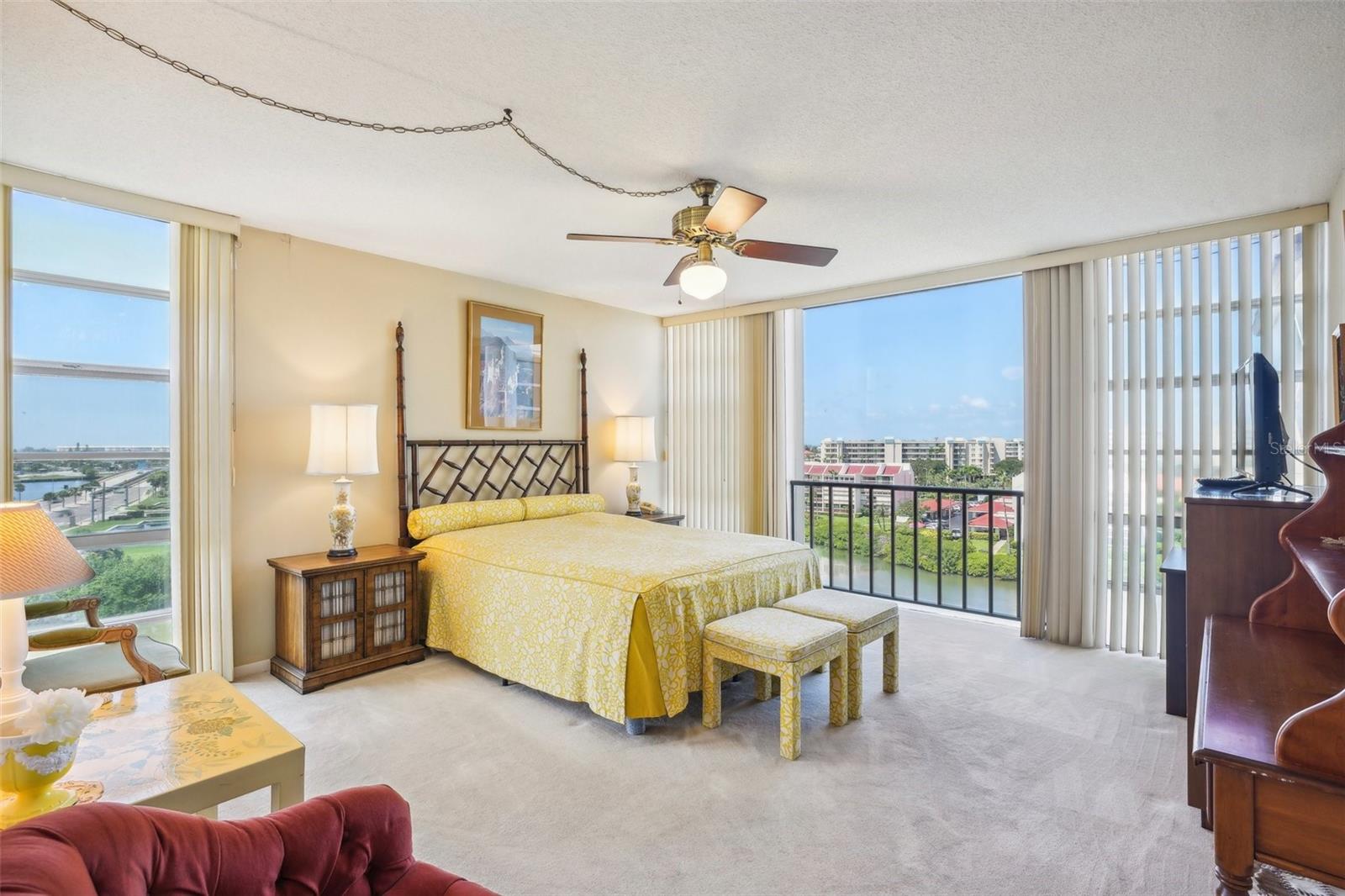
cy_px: 448
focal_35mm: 17
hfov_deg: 93.3
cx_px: 672
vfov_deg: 70.4
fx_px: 635
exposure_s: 1/30
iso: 400
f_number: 8
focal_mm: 17
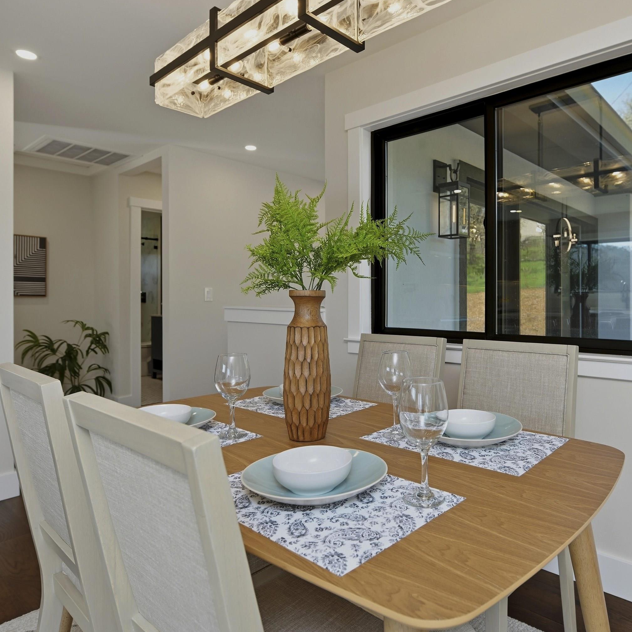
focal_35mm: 22
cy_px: 314
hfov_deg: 68.8
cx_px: 386
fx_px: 454
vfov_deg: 69.6
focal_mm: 17
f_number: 5
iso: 125
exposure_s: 1/200
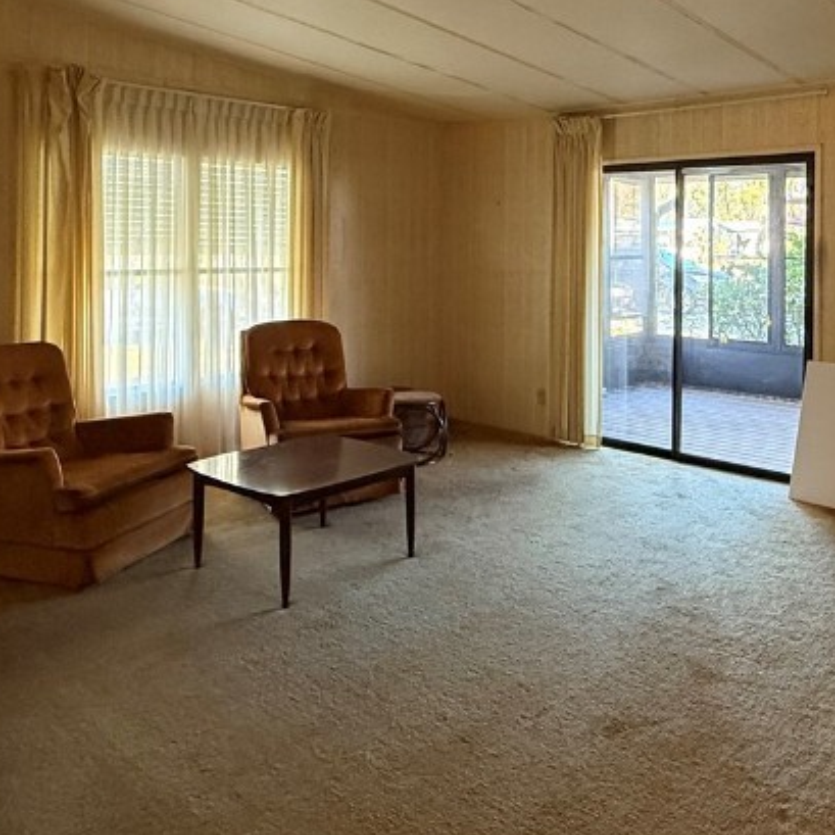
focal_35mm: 31
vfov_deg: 51.0
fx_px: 846
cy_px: 241
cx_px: 590
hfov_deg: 51.0
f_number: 2.2
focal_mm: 2.22
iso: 400
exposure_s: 1/60
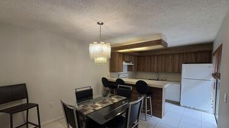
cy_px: 72
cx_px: 117
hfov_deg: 99.4
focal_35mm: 16
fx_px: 97
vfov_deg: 66.7
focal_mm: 2.22
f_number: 2.2
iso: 200
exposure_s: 1/120
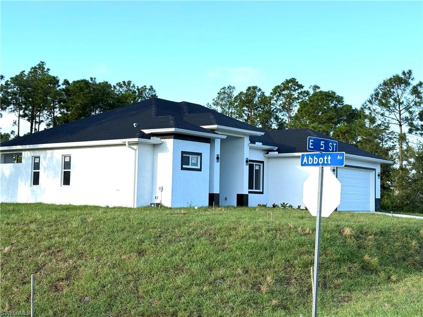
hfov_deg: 39.7
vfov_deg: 30.3
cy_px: 158
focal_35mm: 48
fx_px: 587
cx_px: 212
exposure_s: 1/1931
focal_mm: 6.76
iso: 64
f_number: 1.78
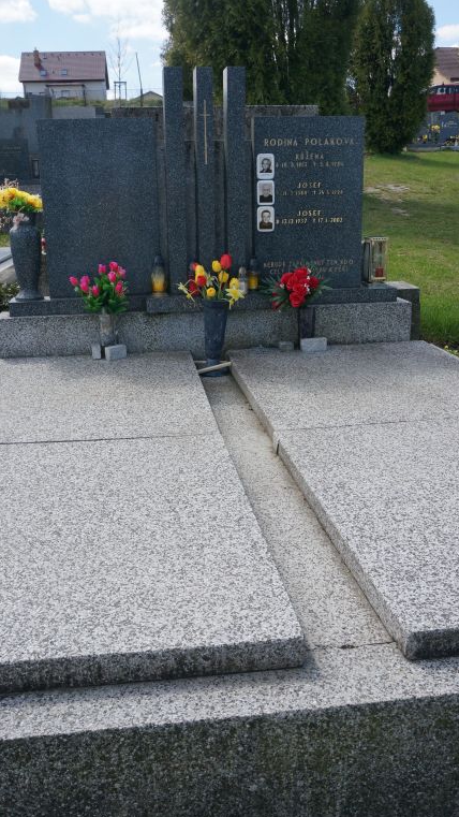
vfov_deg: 59.5
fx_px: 714
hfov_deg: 35.6
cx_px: 214
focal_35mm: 33
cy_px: 393
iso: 400
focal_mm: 20
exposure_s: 1/500
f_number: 9
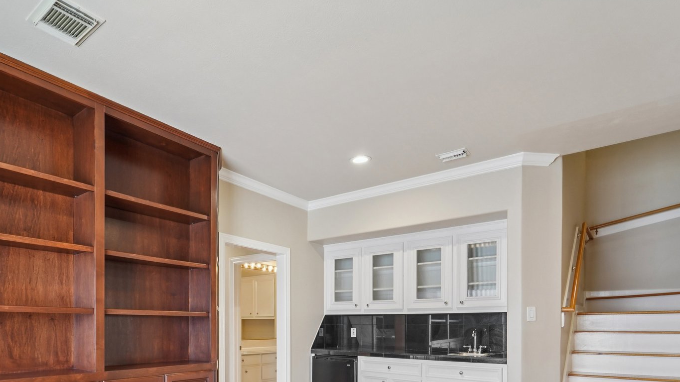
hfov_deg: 80.5
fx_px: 397
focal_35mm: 22
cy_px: 325
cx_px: 283
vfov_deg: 47.6
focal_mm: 14
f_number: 8
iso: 500
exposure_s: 1/20
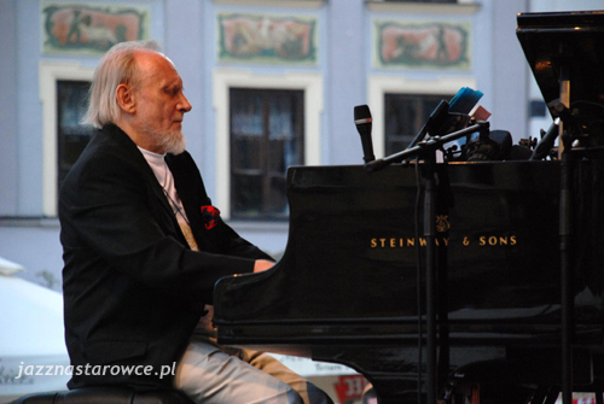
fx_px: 3150
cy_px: 202
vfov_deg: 7.3
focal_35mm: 188
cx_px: 302
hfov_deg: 11.0
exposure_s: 1/60
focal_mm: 125
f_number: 5.6
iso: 1000
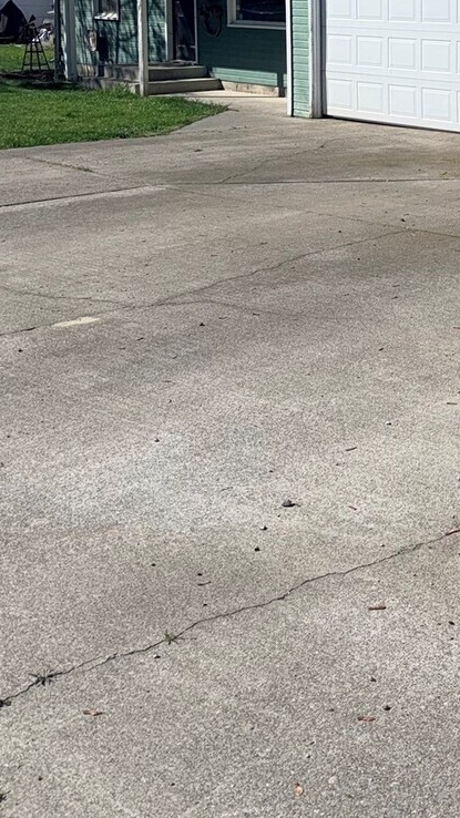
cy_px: 119
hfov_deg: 21.4
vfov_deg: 38.4
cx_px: 585
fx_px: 1106
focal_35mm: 51
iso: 50
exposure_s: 1/9709
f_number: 1.78
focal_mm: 6.76
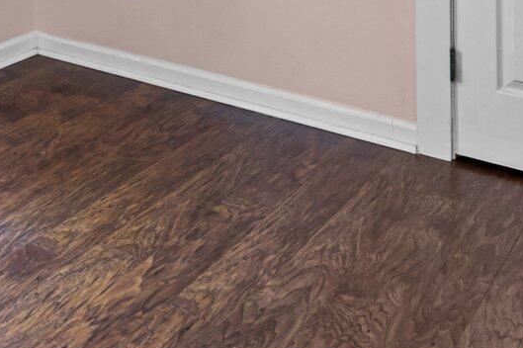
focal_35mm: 62
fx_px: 900
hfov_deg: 28.6
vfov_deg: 18.1
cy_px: -252
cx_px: -89
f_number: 4
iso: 320
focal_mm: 16
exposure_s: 1/5
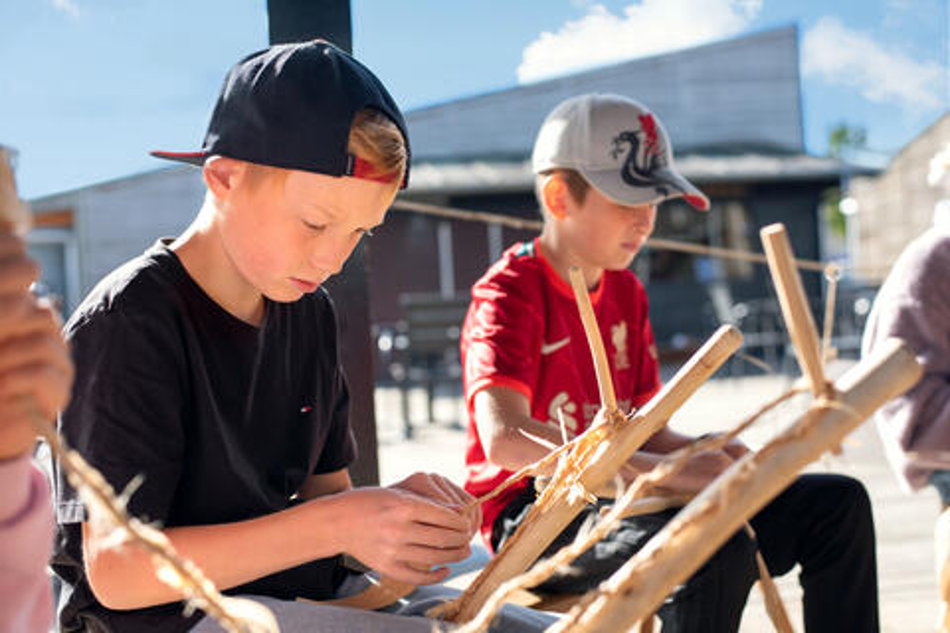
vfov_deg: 27.0
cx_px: 475
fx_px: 1319
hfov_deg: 39.6
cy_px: 316
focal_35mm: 50
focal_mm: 50
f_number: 4
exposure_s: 1/320
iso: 100
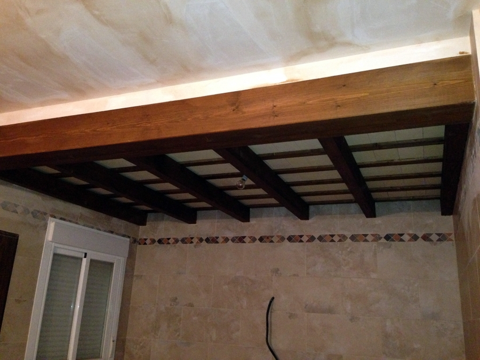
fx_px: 458
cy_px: 180
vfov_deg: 42.9
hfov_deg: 55.4
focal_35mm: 33
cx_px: 240
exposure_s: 1/16
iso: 500
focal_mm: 4.13
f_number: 2.4
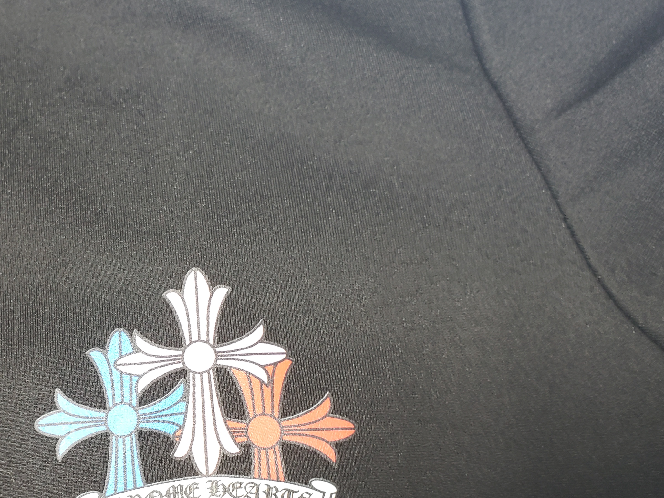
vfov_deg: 28.2
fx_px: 978
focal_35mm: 51
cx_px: 140
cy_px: 368
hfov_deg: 36.3
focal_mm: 4.3
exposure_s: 1/50
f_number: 2.4
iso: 80
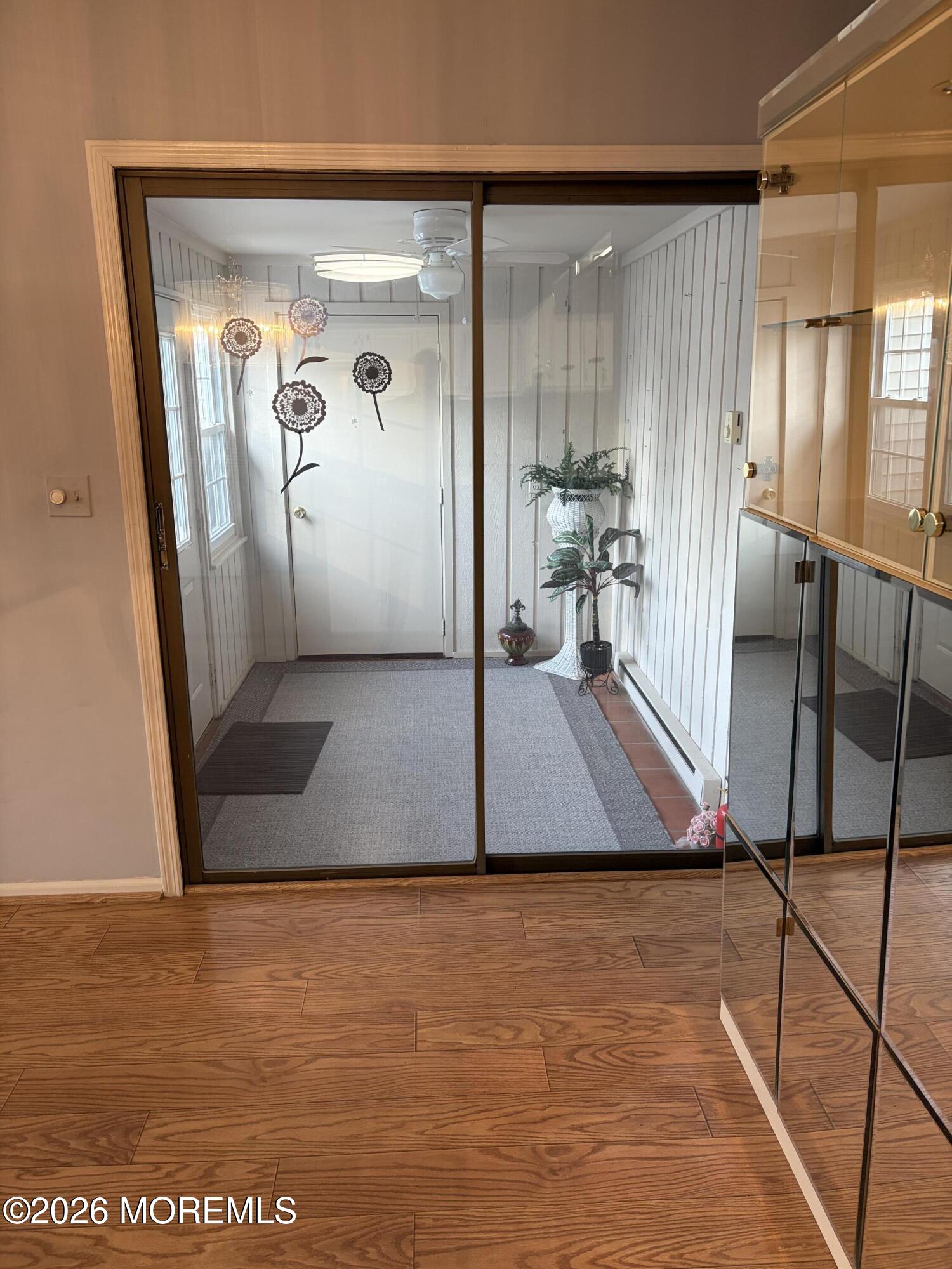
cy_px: 634
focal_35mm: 26
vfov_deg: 67.3
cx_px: 476
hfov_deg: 53.1
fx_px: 953
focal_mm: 5.96
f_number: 1.6
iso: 160
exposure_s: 1/60
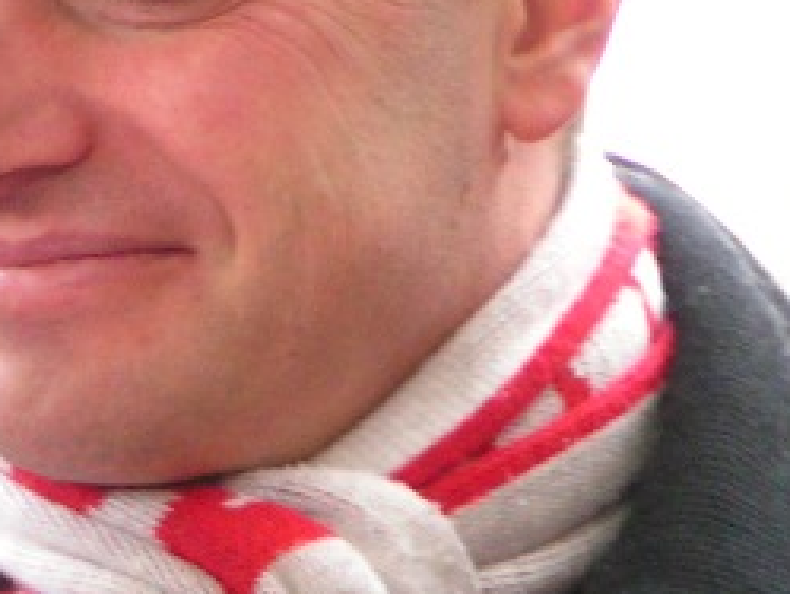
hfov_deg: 3.9
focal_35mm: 505
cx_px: -79
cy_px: 883
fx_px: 11531
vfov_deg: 2.9
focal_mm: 24
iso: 200
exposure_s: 1/40
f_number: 3.5
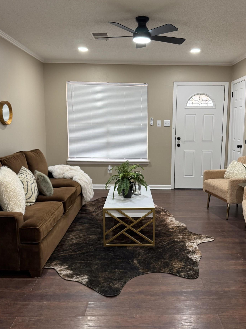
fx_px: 284
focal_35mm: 30
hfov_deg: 46.7
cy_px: 158
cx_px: 141
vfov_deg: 59.9
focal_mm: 6.76
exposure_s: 1/64
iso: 200
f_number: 1.78
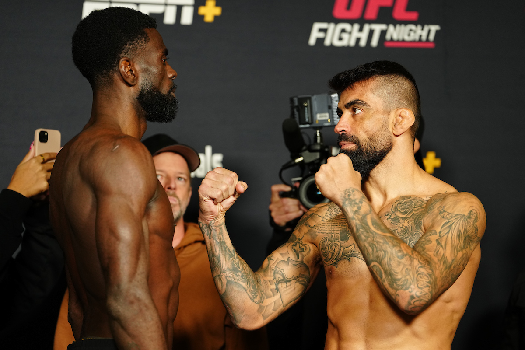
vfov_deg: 9.2
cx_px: 262
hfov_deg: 13.8
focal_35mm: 149
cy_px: 175
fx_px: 2173
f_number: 2.8
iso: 1600
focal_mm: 149
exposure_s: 1/160
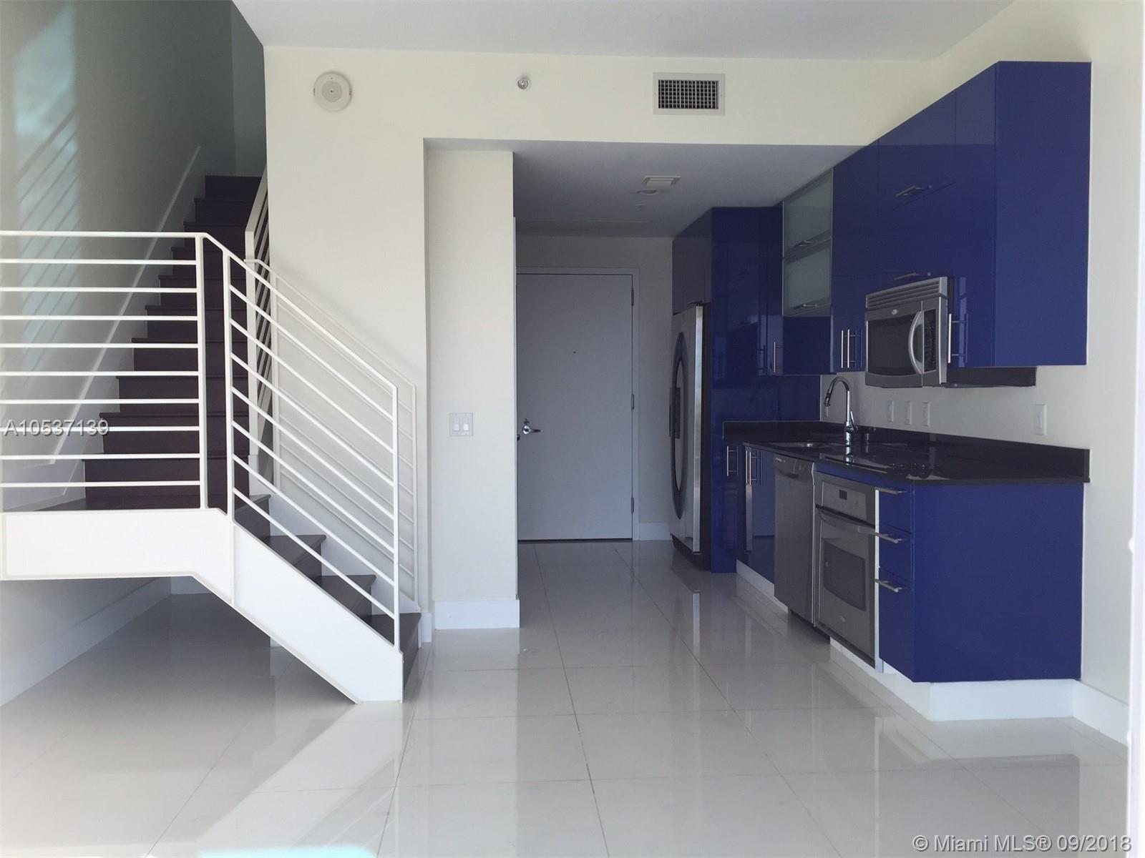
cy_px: 429
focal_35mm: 29
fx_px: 959
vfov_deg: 48.2
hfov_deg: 61.7
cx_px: 572
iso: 32
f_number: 2.2
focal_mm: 4.15
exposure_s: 1/359
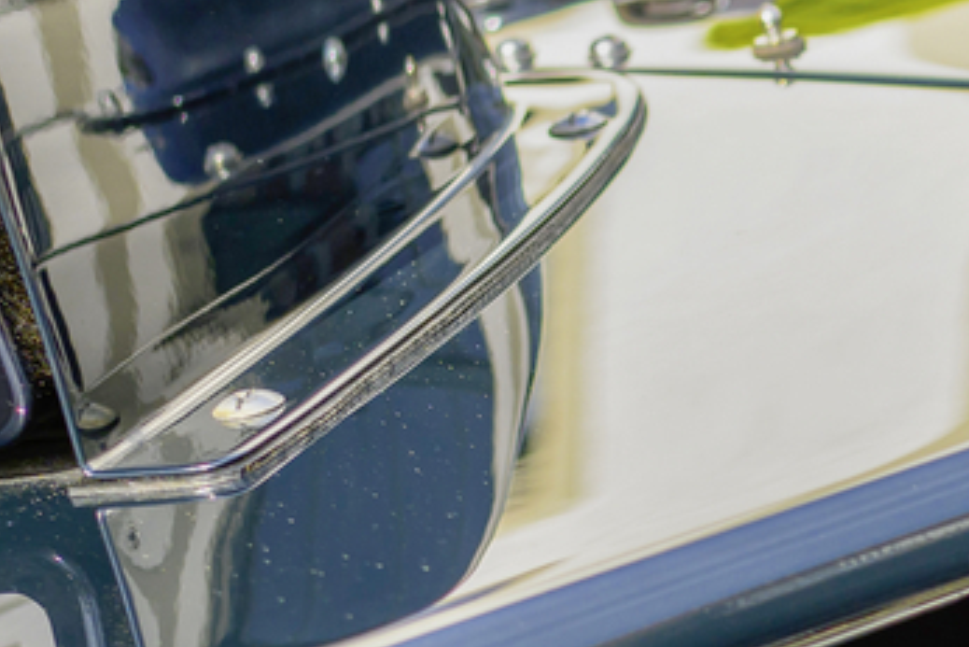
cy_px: 1220
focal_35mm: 207
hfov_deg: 9.1
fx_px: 5574
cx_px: 2235
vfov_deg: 6.5
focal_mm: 35
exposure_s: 1/80
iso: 100
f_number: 4.5
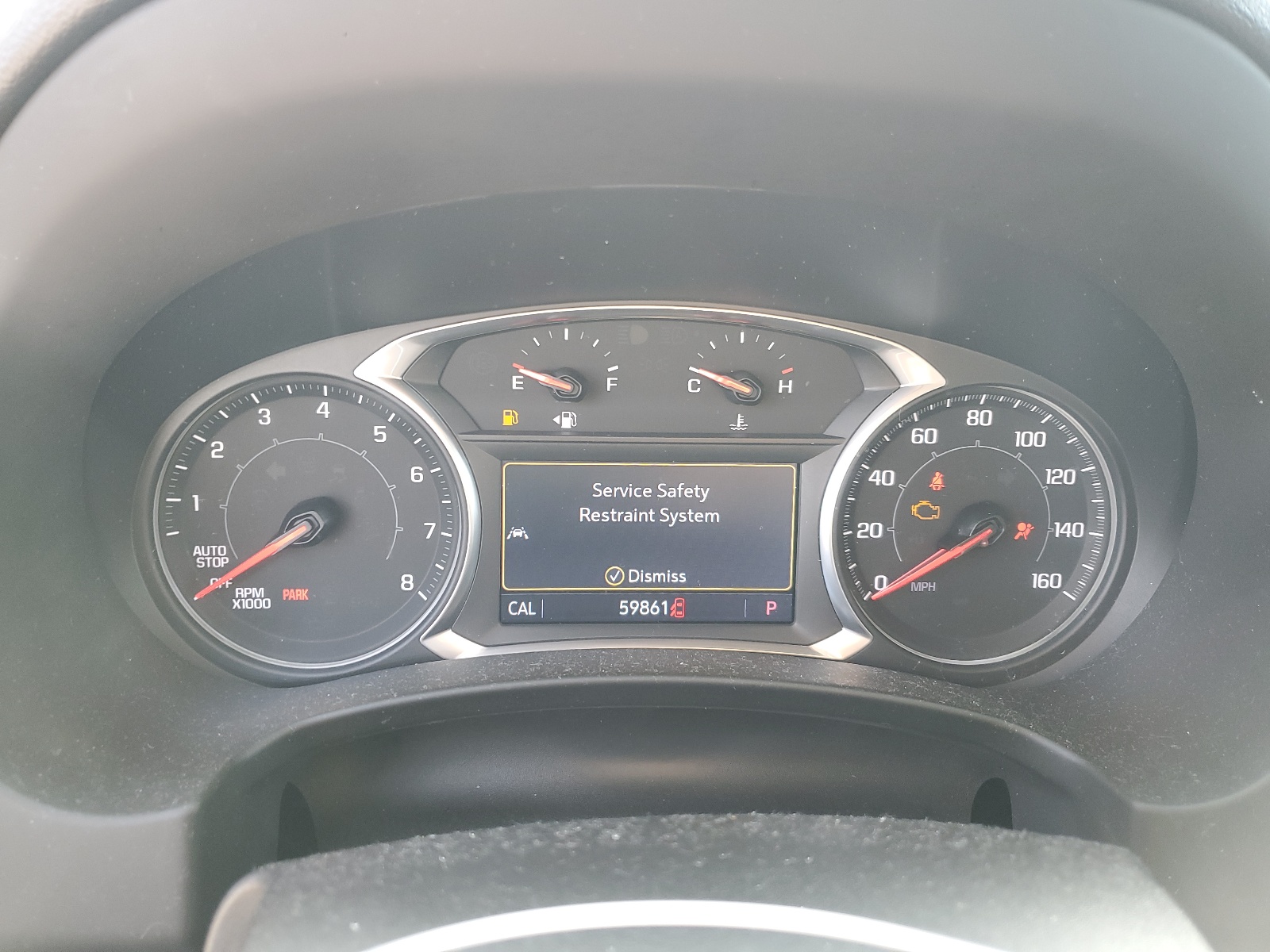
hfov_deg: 67.3
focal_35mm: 26
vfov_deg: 53.1
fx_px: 954
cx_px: 635
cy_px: 476
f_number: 1.5
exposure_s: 1/60.2
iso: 66
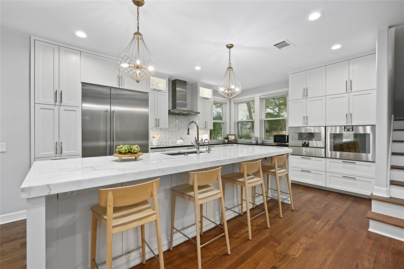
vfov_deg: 73.7
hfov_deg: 96.8
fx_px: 179
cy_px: 134
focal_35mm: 16
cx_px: 202
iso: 800
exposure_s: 1/5
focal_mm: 16
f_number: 8
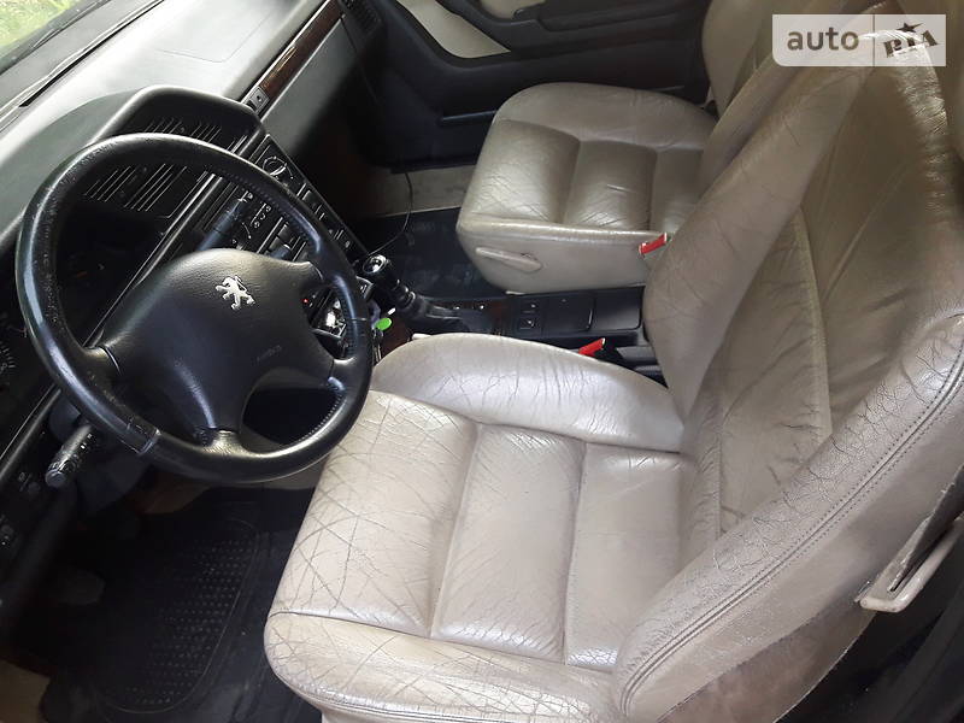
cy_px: 362
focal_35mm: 28
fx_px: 780
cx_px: 482
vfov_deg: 49.7
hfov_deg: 63.4
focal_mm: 3.7
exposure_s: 1/25
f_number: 1.9
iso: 160
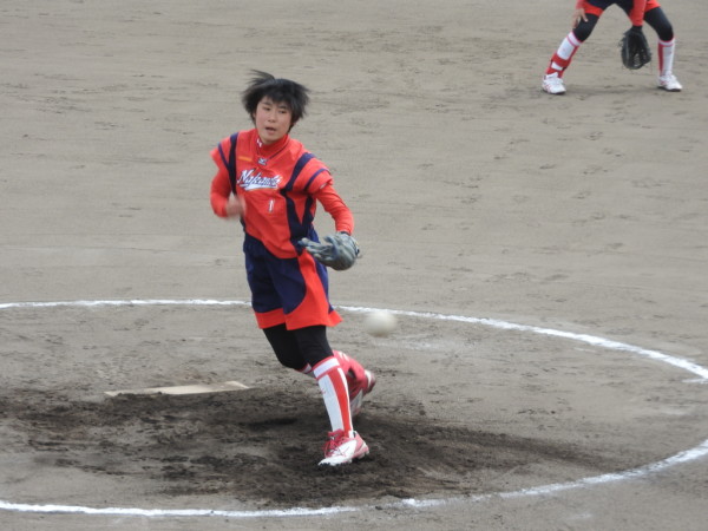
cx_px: 354
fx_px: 4500
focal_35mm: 220
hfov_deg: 9.0
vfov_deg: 6.8
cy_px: 266
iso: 100
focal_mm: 39.4
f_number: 5.3
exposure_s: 1/200
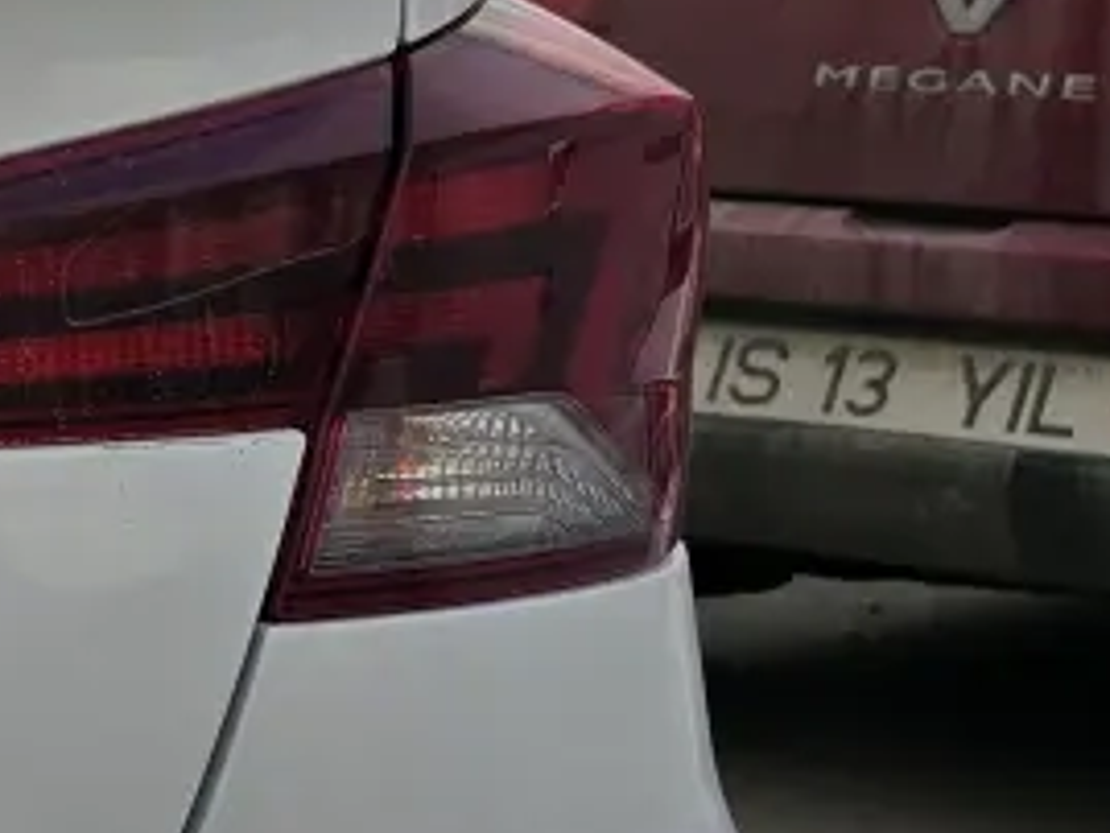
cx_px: -1684
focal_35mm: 123
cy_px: 664
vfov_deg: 12.0
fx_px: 3946
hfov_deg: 12.2
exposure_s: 1/599
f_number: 1.7
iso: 12
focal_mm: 6.3
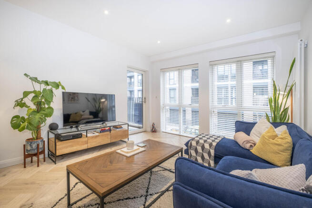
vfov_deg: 77.4
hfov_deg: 100.4
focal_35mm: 15
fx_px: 130
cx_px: 156
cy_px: 104
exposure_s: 1/20
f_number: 6.4
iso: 400
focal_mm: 10
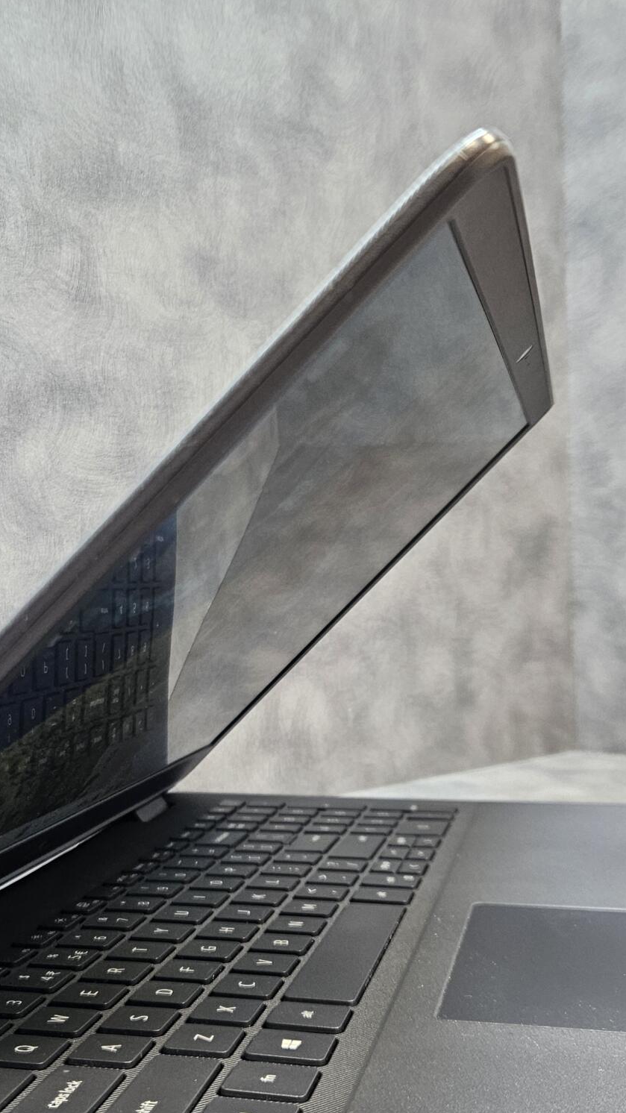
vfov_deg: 47.1
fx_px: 1269
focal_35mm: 43
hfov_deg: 27.7
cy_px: 674
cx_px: 269
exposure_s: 1/100
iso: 320
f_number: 1.8
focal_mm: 5.4
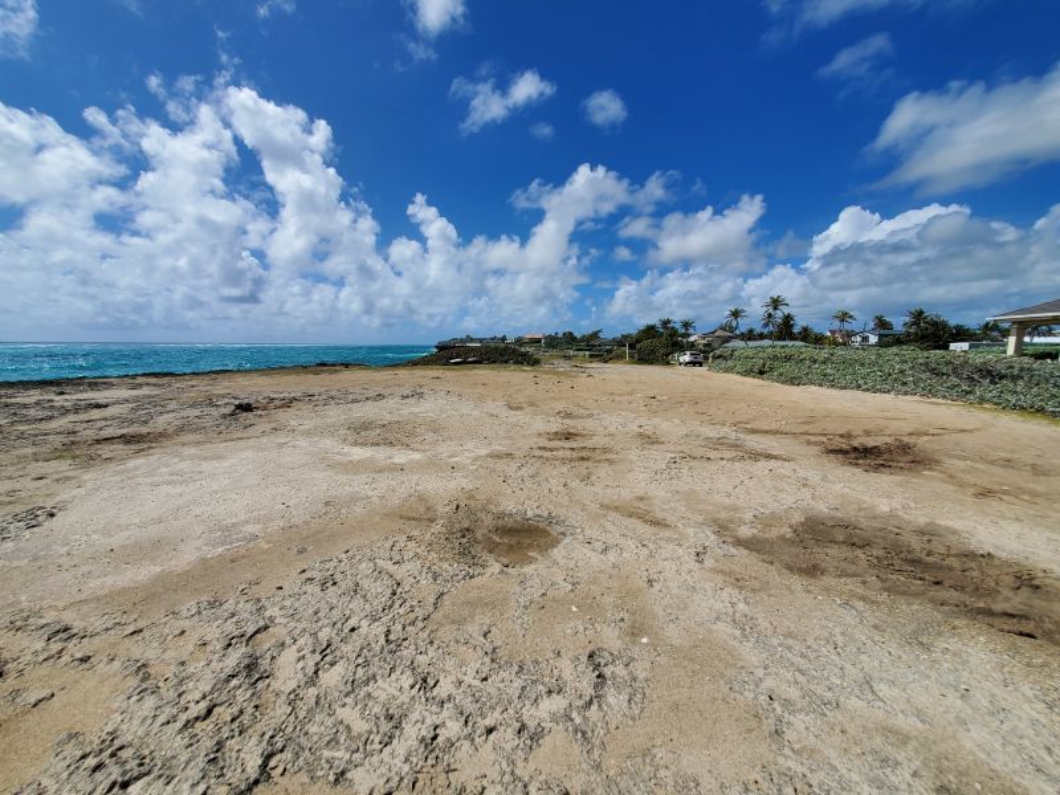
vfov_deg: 89.9
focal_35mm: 13
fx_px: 398
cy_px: 398
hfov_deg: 106.2
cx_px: 530
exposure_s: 1/2614
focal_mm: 1.8
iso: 50
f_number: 2.2
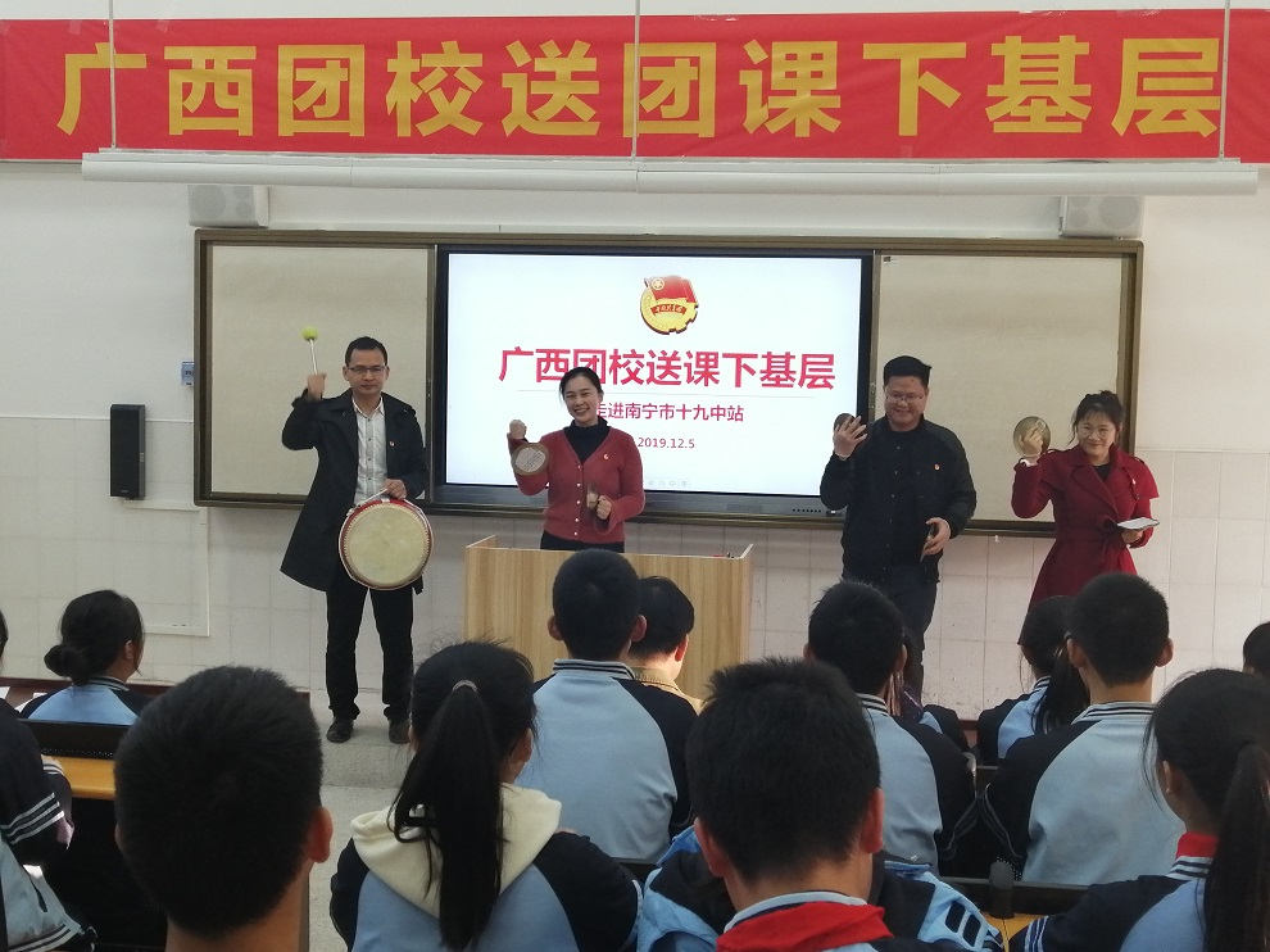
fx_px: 1687
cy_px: 476
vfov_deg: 31.5
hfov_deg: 41.2
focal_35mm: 46
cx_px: 635
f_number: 1.8
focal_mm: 3.88
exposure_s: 1/50
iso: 100
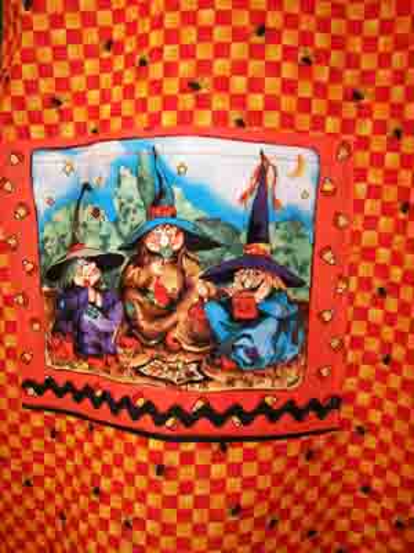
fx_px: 574
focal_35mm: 36
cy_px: 276
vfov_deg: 51.4
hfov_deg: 39.7
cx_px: 207
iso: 100
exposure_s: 1/30
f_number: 2.8
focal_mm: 6
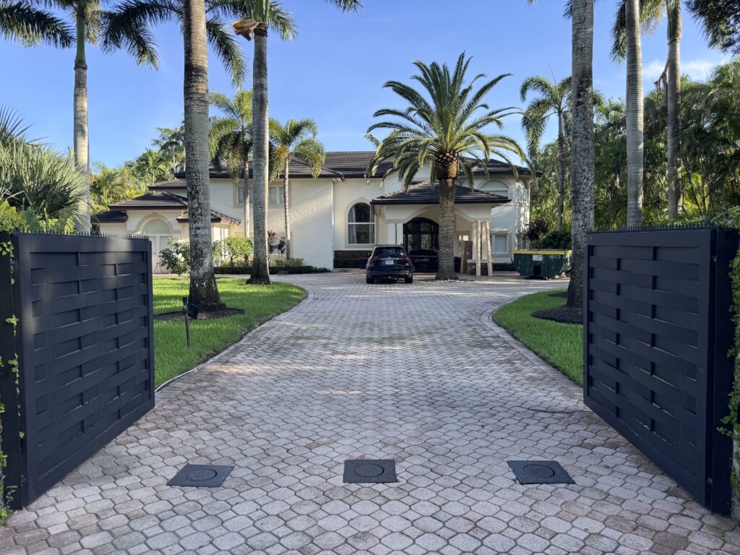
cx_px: 370
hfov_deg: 71.6
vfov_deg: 56.8
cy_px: 278
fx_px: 513
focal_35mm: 24
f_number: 1.78
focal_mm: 6.76
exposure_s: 1/853
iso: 80
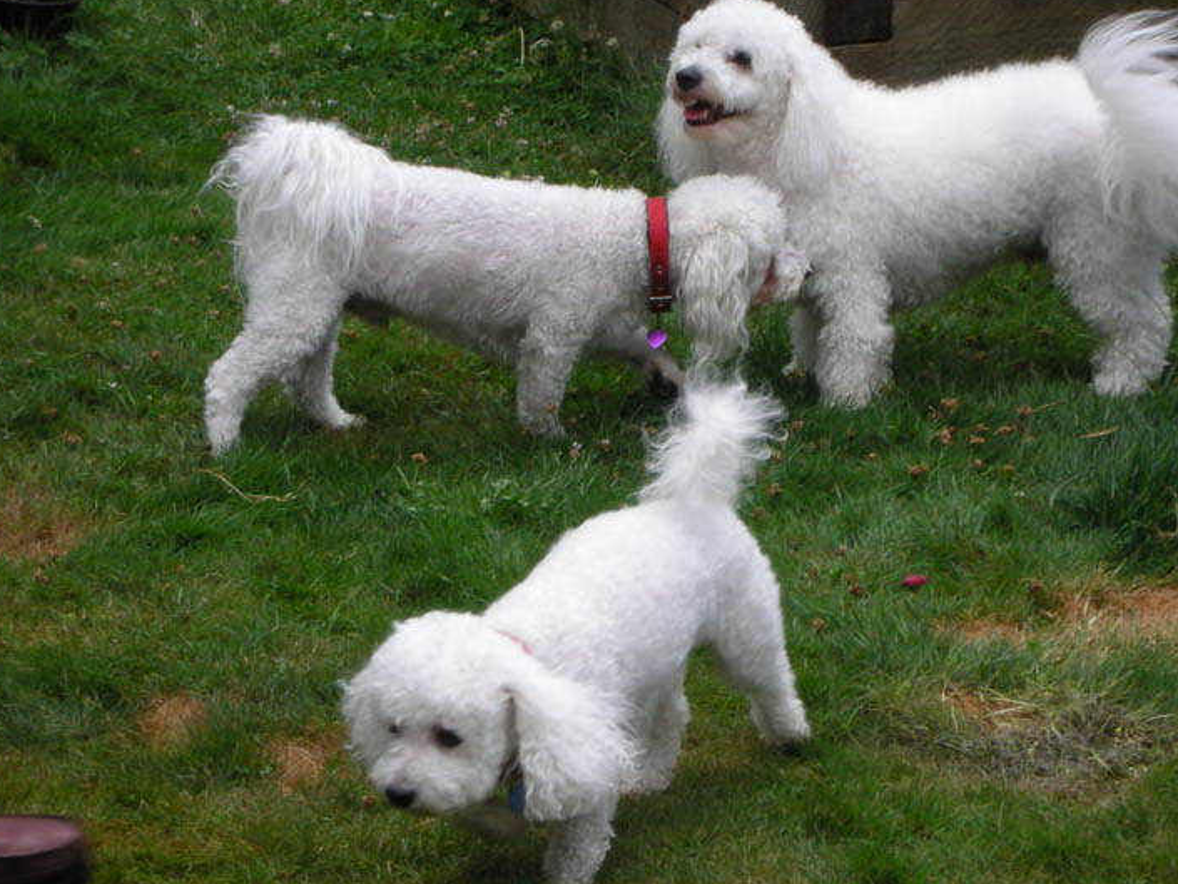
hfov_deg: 13.2
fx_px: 5071
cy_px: 416
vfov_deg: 10.0
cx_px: 705
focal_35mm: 149
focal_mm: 17.4
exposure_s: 1/190
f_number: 5.4
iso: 140
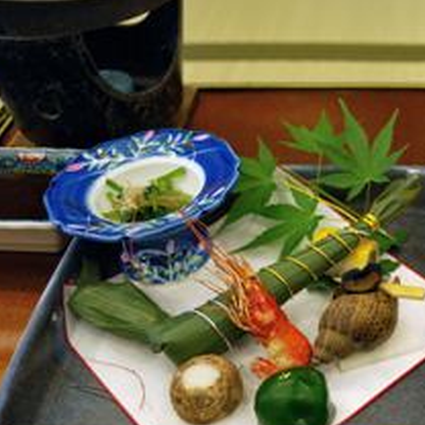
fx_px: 764
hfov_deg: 29.4
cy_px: 268
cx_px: 407
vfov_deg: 30.9
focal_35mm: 55
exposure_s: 1/30
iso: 200
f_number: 3.8
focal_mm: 20
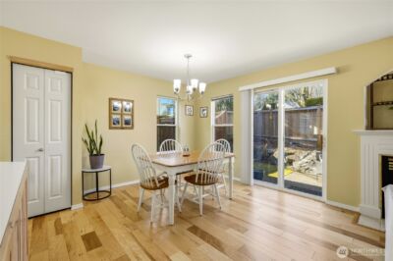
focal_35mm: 16
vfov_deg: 72.0
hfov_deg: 95.0
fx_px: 180
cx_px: 196
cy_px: 130
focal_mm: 16.5
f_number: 9
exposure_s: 1/500
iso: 400
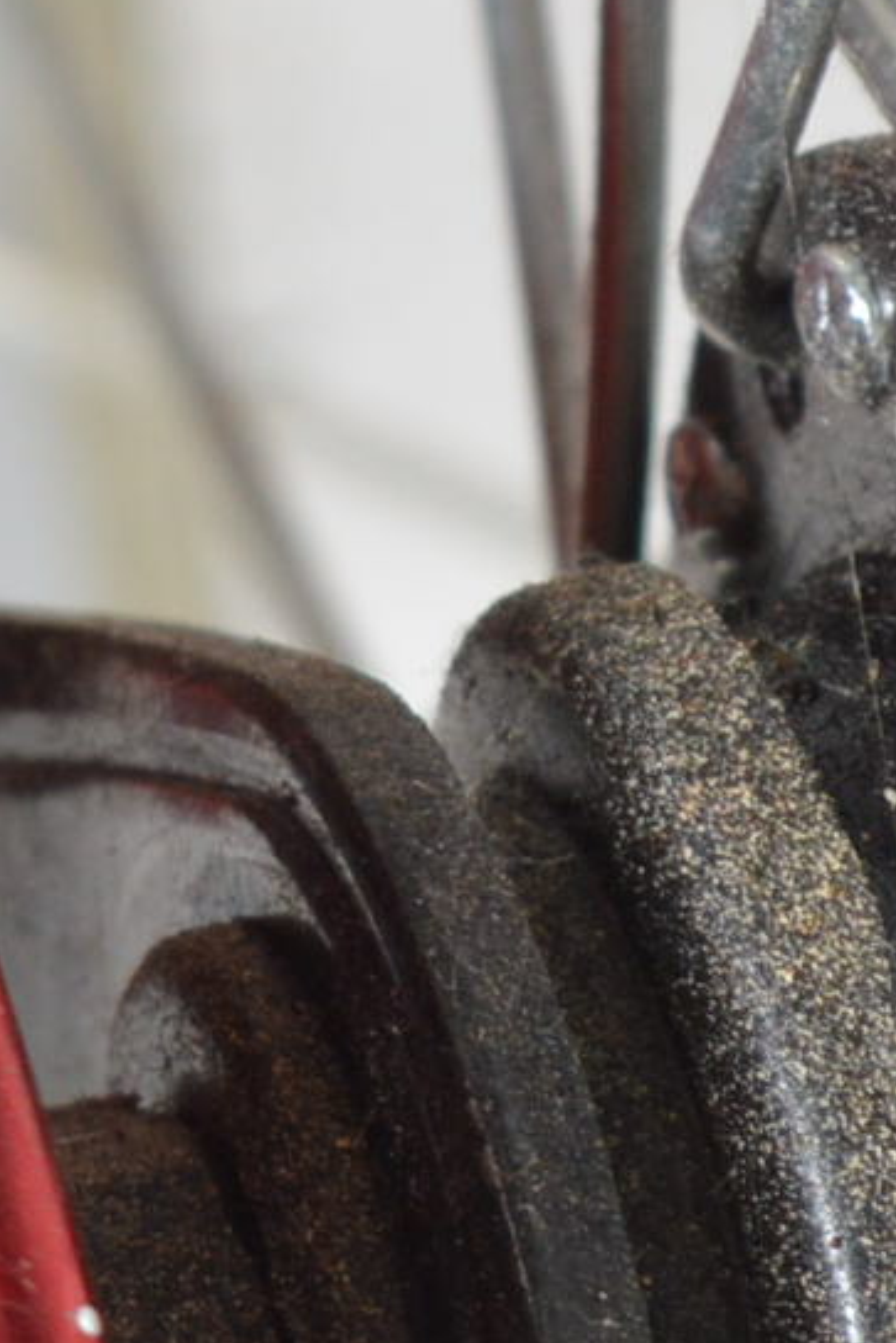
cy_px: 1449
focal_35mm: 456
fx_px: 17003
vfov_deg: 4.5
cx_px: 1733
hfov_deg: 3.0
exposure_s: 1/80
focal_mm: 55
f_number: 8
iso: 400
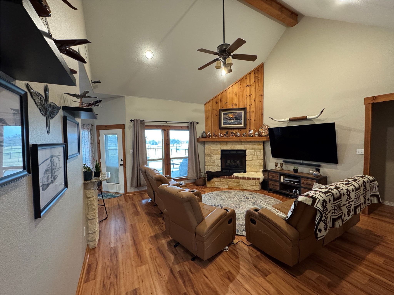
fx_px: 159
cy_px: 148
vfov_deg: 85.7
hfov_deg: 102.1
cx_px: 197
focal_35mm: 14
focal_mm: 2.22
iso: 640
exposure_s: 1/60
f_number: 2.2
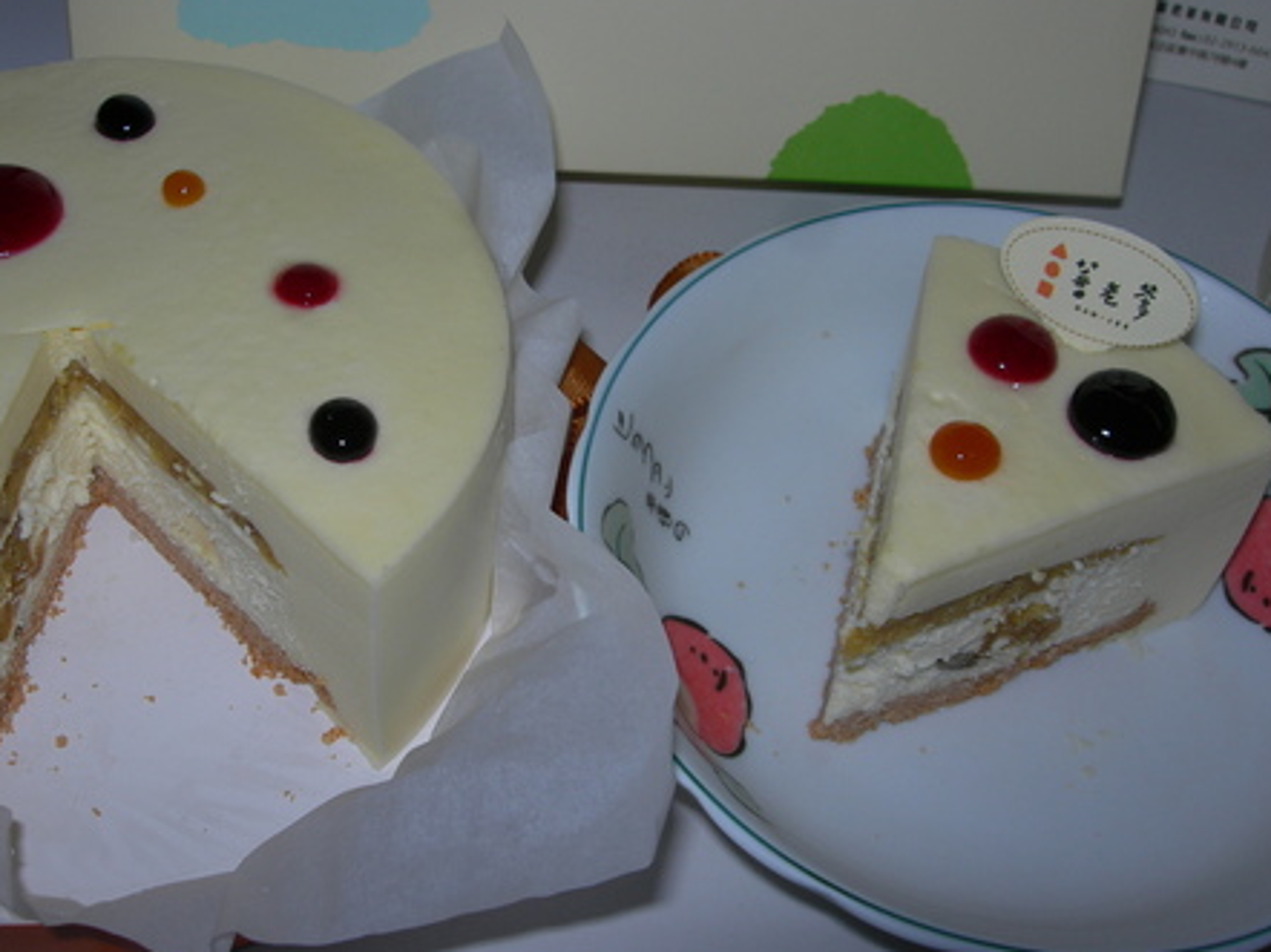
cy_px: 453
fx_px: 1578
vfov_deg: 33.6
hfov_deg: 43.8
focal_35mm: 43
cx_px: 578
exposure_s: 1/60.1
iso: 50
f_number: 4.8
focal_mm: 7.8
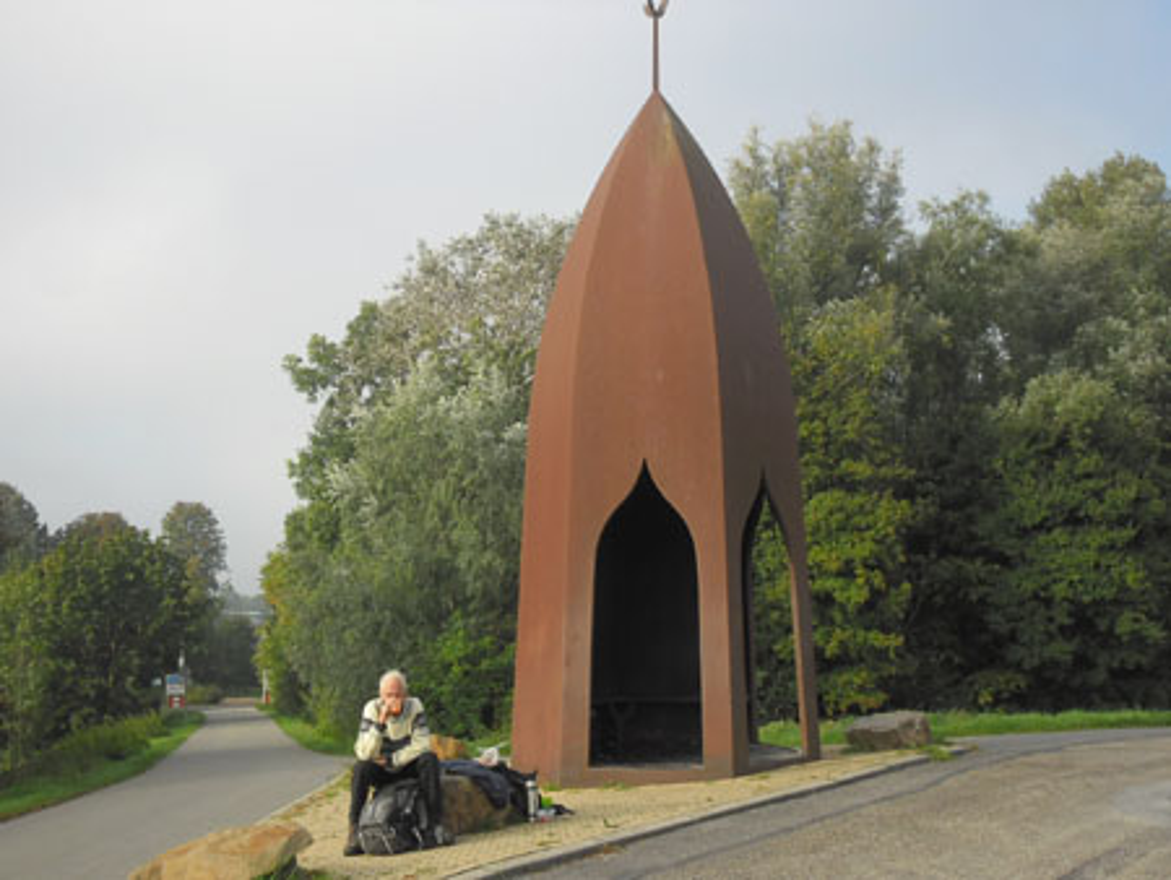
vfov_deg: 38.7
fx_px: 1252
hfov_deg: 50.1
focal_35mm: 37
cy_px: 440
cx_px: 586
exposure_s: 1/331
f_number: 4
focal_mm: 6.6
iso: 80
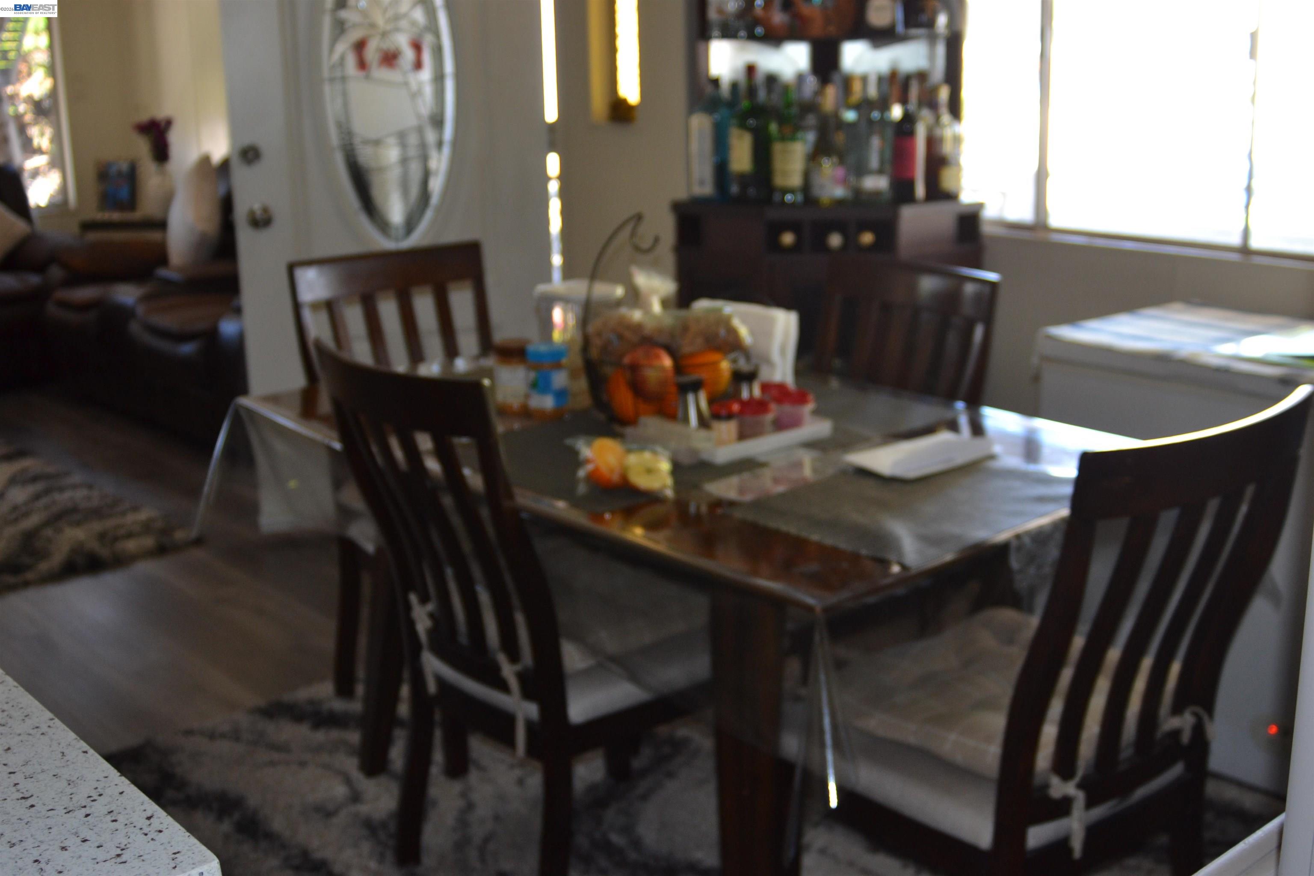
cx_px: 657
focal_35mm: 42
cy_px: 438
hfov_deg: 46.4
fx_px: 1533
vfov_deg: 31.9
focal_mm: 28
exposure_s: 1/60
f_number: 3.3
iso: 500
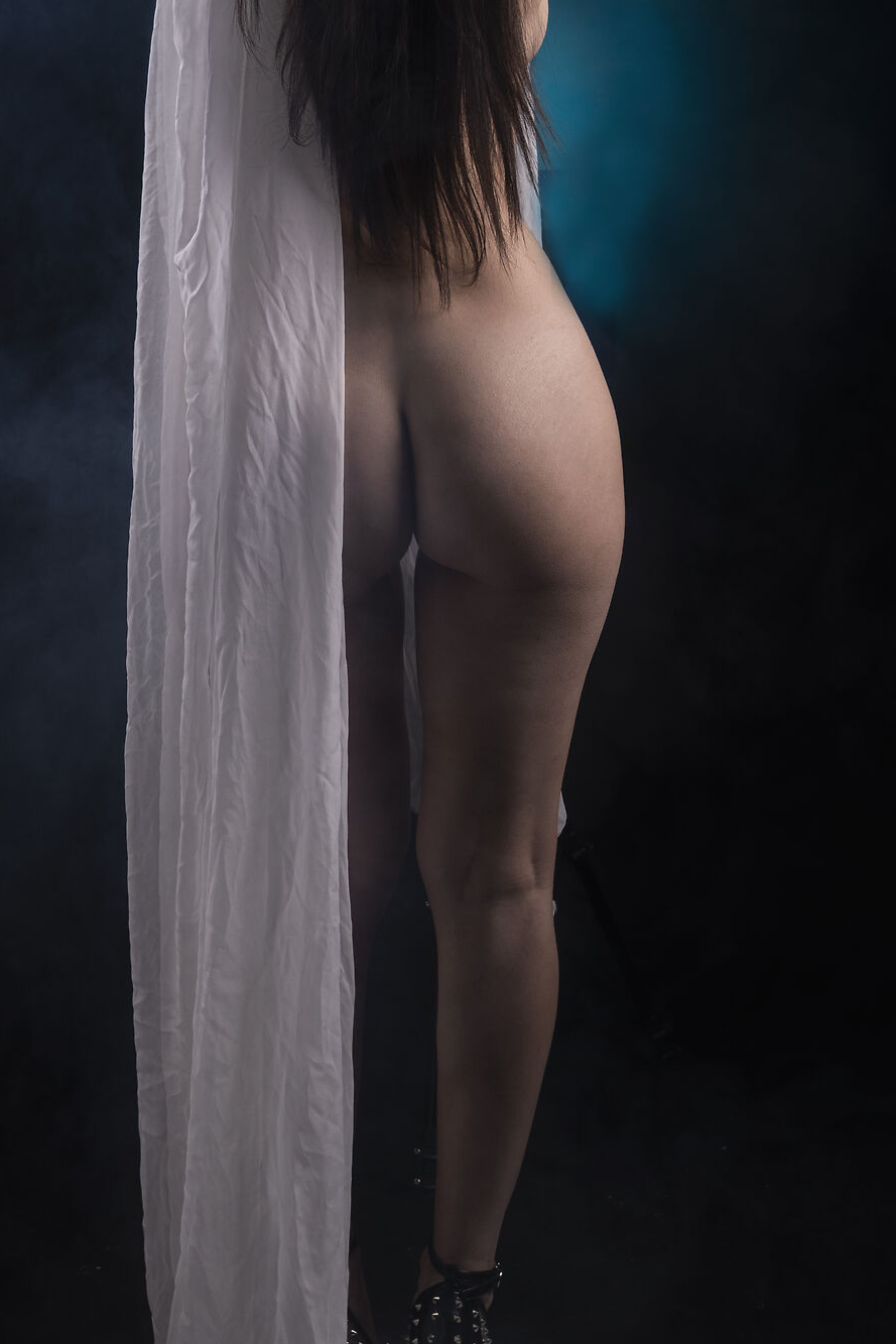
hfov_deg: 16.8
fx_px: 3023
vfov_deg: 25.0
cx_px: 367
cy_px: 560
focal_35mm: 81
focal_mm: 45
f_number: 9
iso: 100
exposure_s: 1/160
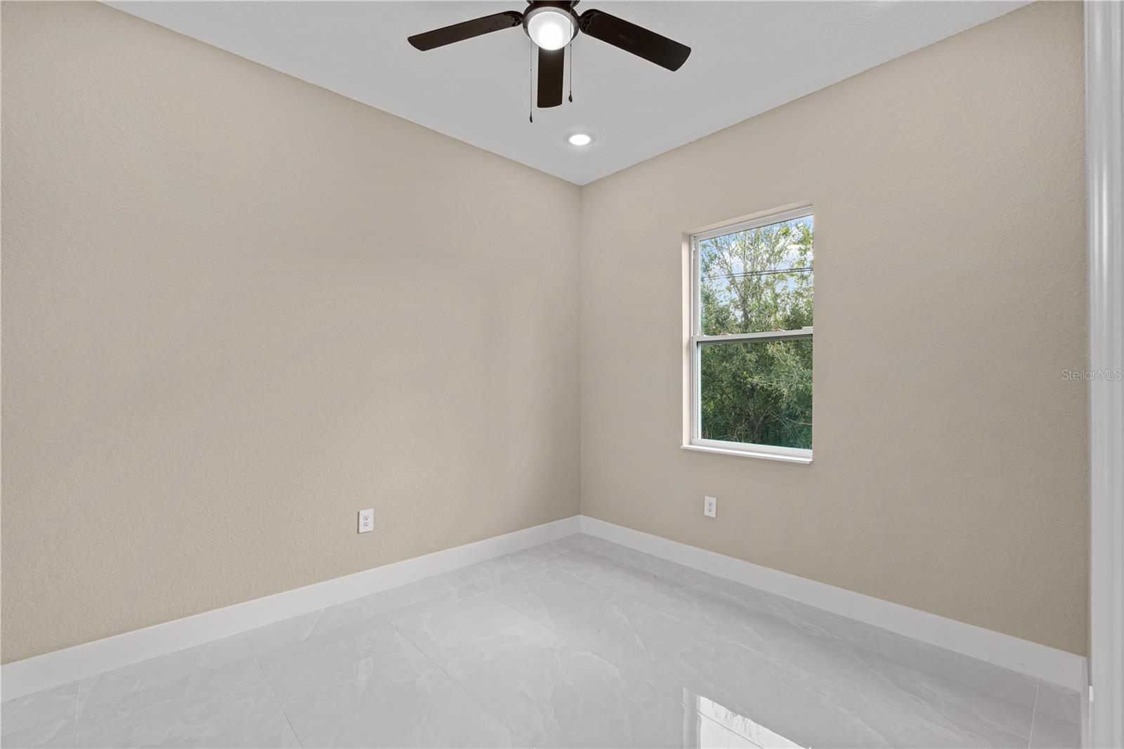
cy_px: 374
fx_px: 499
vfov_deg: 73.7
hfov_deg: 96.7
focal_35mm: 16
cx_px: 562
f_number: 9
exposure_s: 1/2
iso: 100
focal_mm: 16
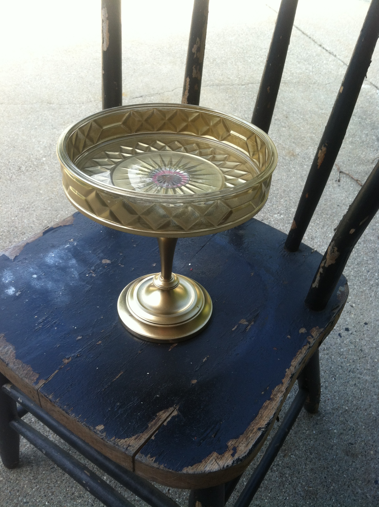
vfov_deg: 52.7
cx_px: 190
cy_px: 254
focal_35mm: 35
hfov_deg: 40.6
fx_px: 512
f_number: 2.8
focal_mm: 3.85
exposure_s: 1/139
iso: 80
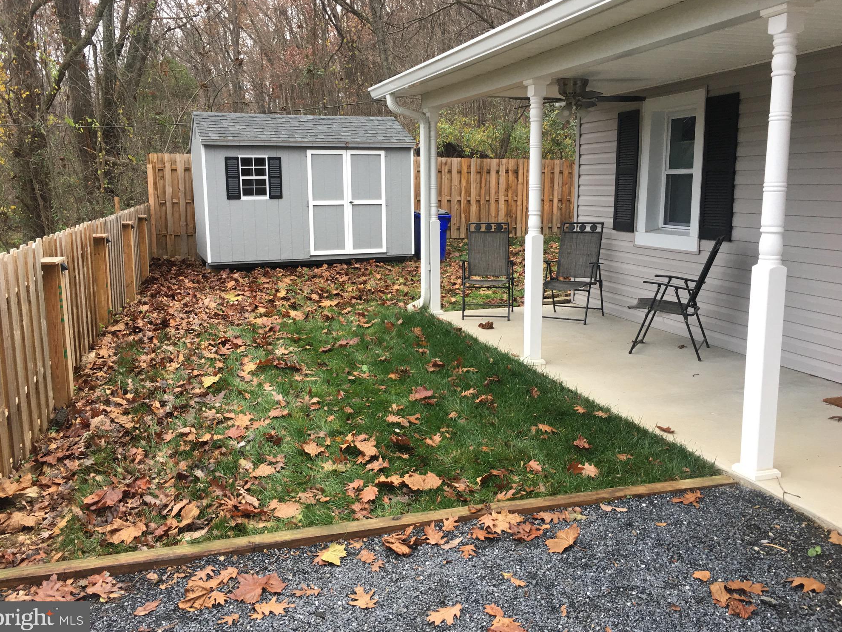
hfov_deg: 60.0
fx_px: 730
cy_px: 309
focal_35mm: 30
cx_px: 419
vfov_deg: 46.8
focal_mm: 4.15
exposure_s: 1/40
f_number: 2.2
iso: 25
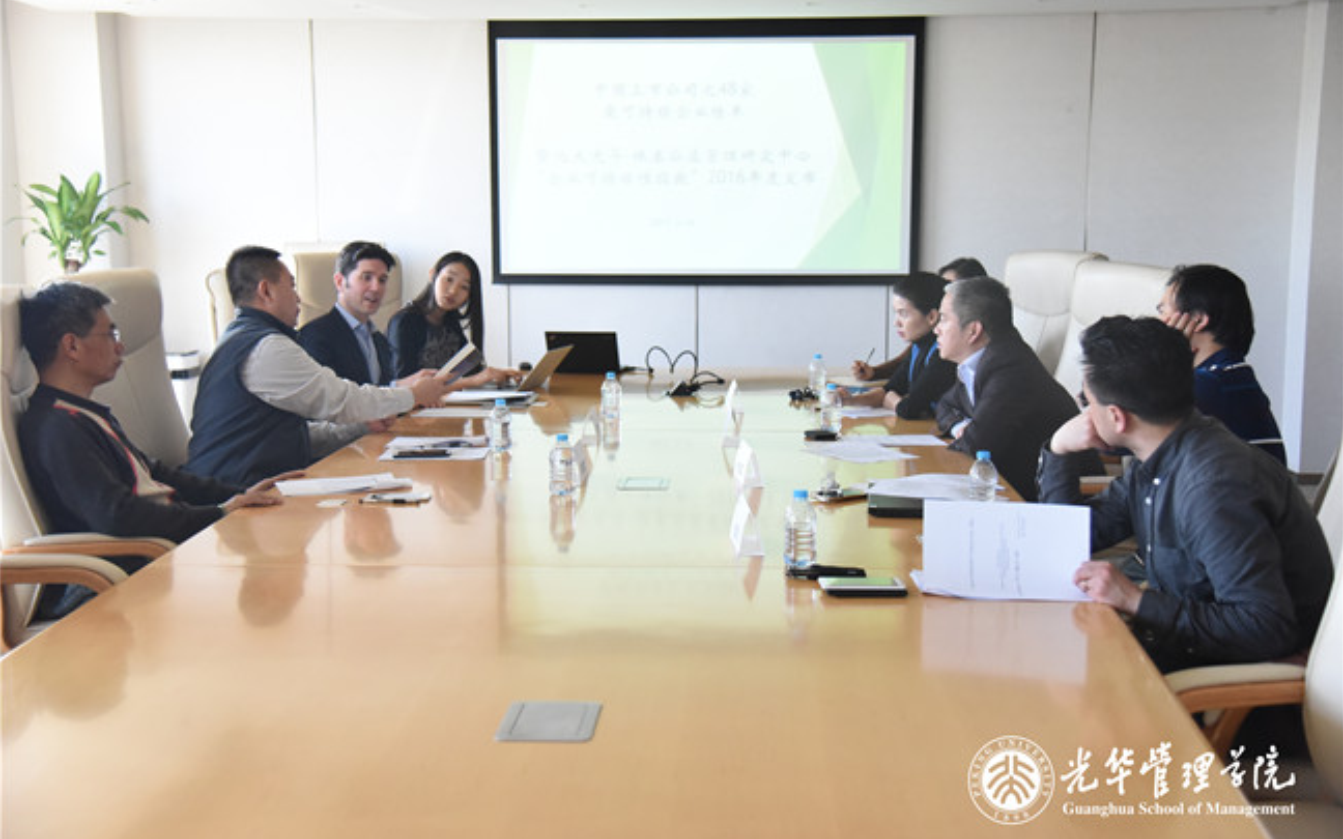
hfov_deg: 44.4
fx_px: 1647
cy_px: 415
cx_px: 672
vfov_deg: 28.6
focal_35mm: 45
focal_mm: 44
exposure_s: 1/500
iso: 5000
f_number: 4
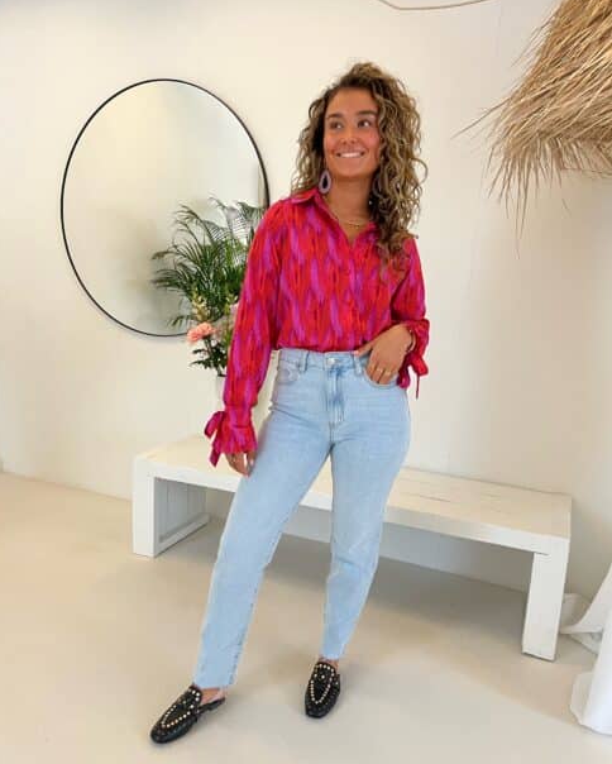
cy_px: 398
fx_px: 633
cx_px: 311
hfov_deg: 51.6
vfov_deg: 62.2
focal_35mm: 28
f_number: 1.5
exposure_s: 1/50
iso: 200
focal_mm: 5.7
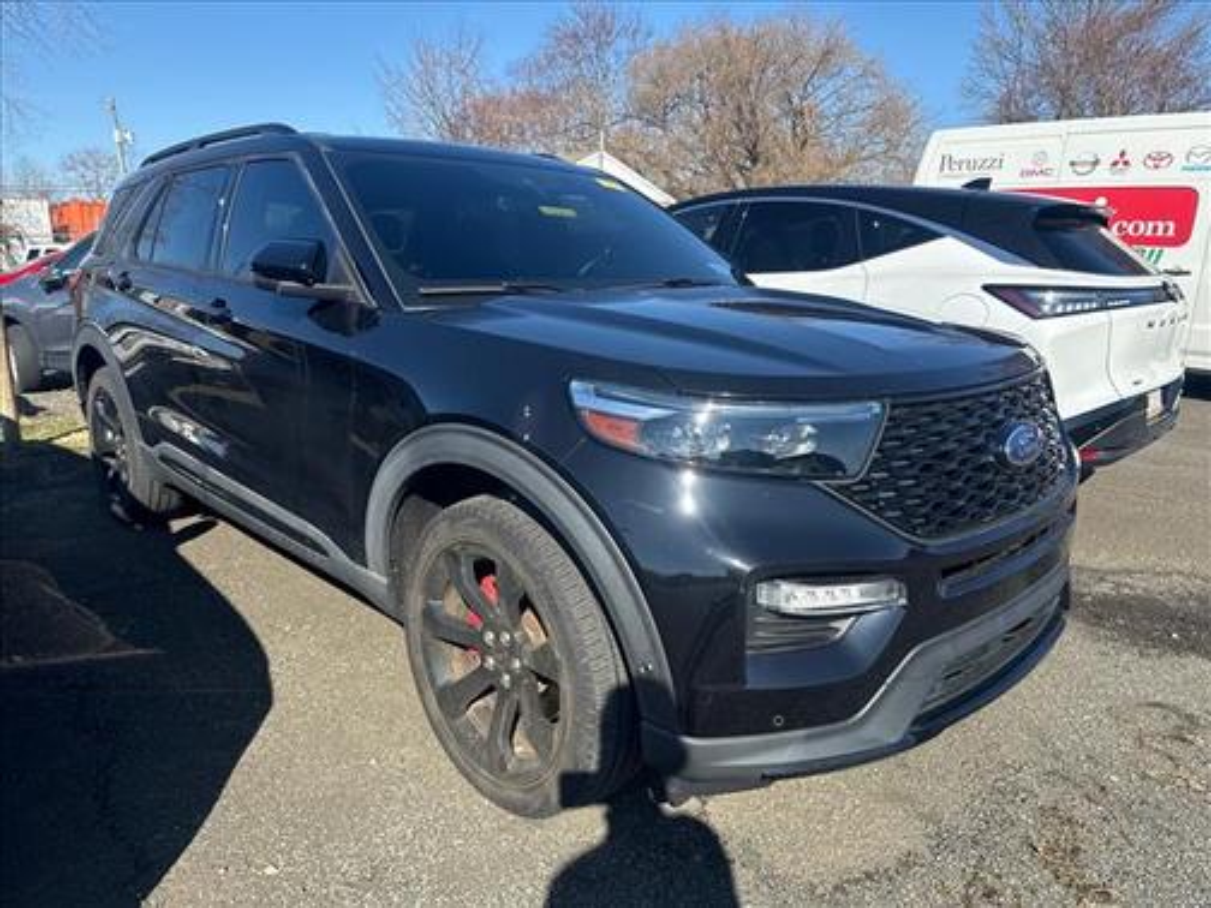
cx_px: 606
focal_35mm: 24
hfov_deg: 71.6
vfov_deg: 56.8
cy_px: 454
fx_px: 840
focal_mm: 6.76
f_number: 1.78
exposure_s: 1/3279
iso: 100
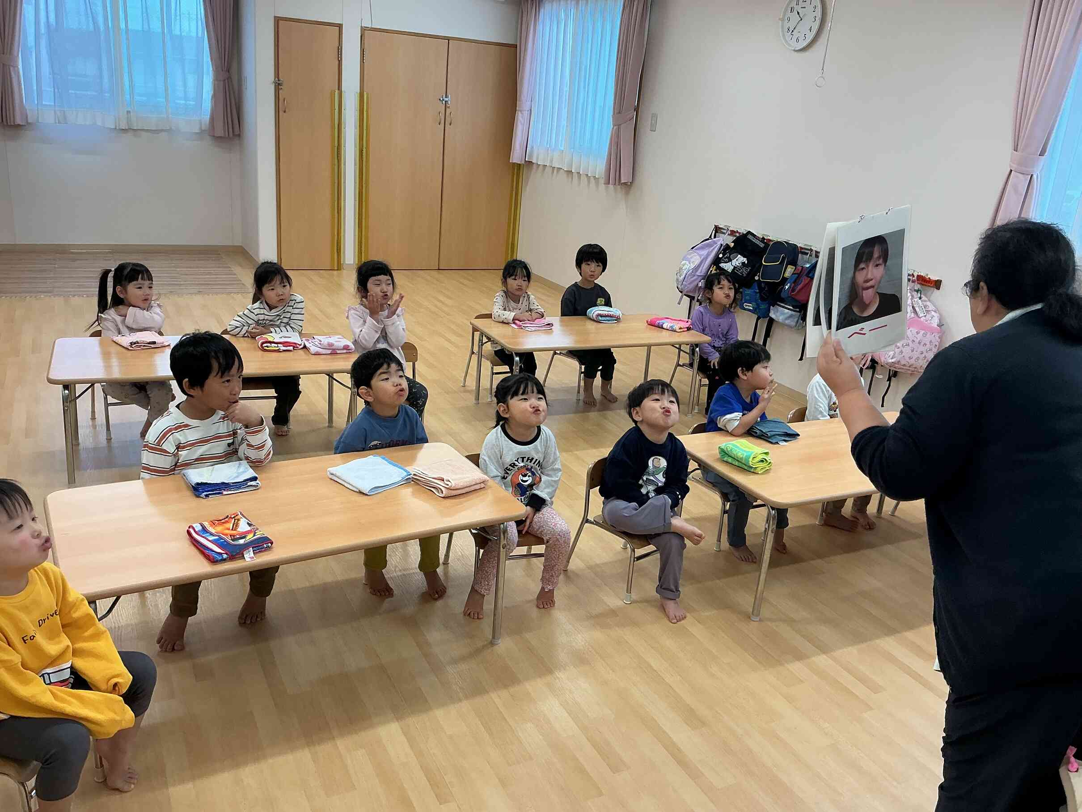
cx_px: 541
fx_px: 906
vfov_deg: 48.2
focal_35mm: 29
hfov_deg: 61.7
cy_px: 406
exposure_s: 1/120
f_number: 1.8
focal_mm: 3
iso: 50
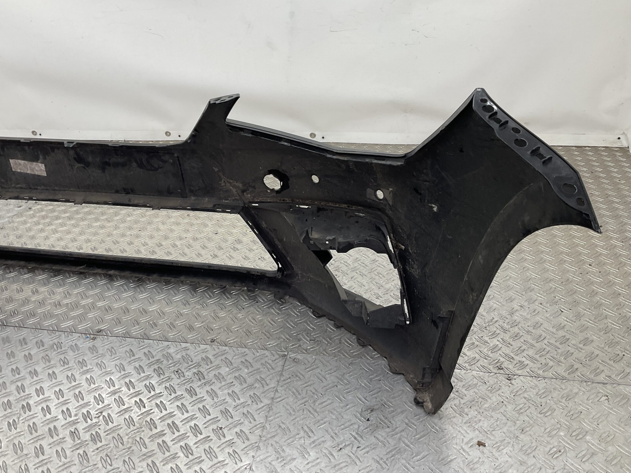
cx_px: 286
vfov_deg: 42.8
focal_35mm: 33
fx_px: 601
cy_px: 204
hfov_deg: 55.3
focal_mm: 3
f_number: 1.8
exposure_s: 1/120
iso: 25
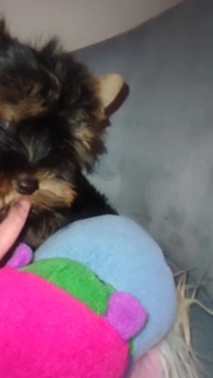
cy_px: 212
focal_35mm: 26
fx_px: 261
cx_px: 72
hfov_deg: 43.8
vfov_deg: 71.6
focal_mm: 1.65
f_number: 2.2
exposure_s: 1/33
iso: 408
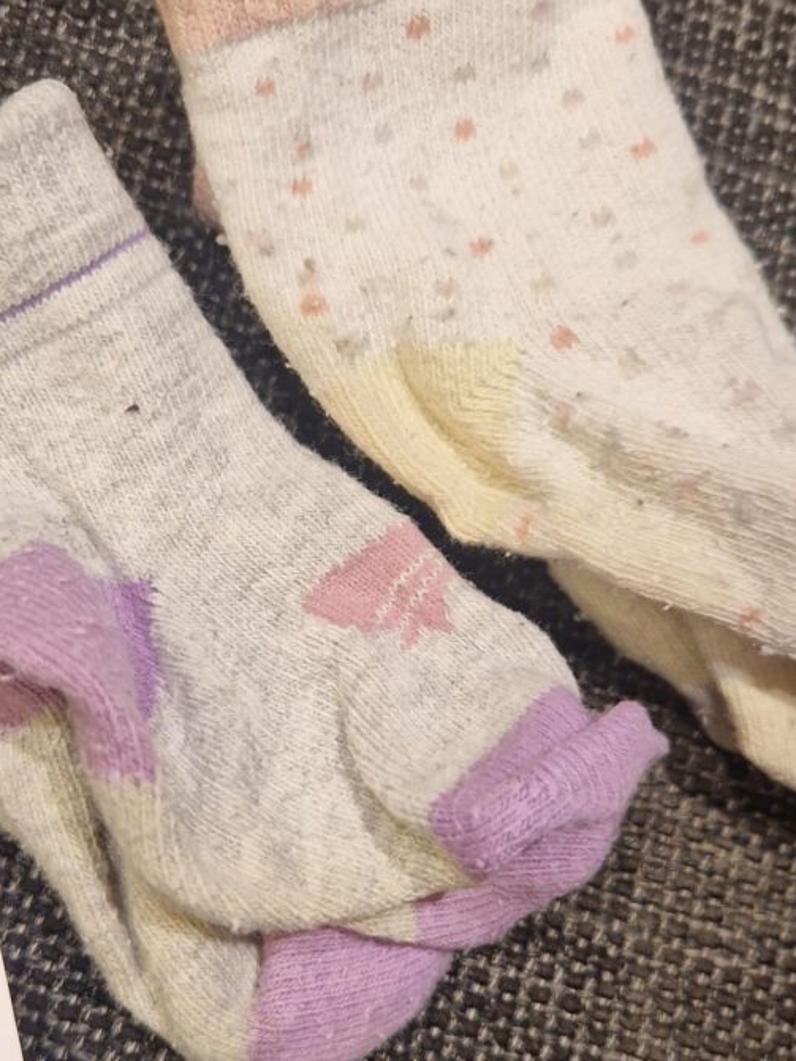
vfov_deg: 39.5
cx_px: 320
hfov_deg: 30.2
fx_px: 1472
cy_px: 650
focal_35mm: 48
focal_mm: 5.4
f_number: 1.8
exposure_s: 1/100
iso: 50
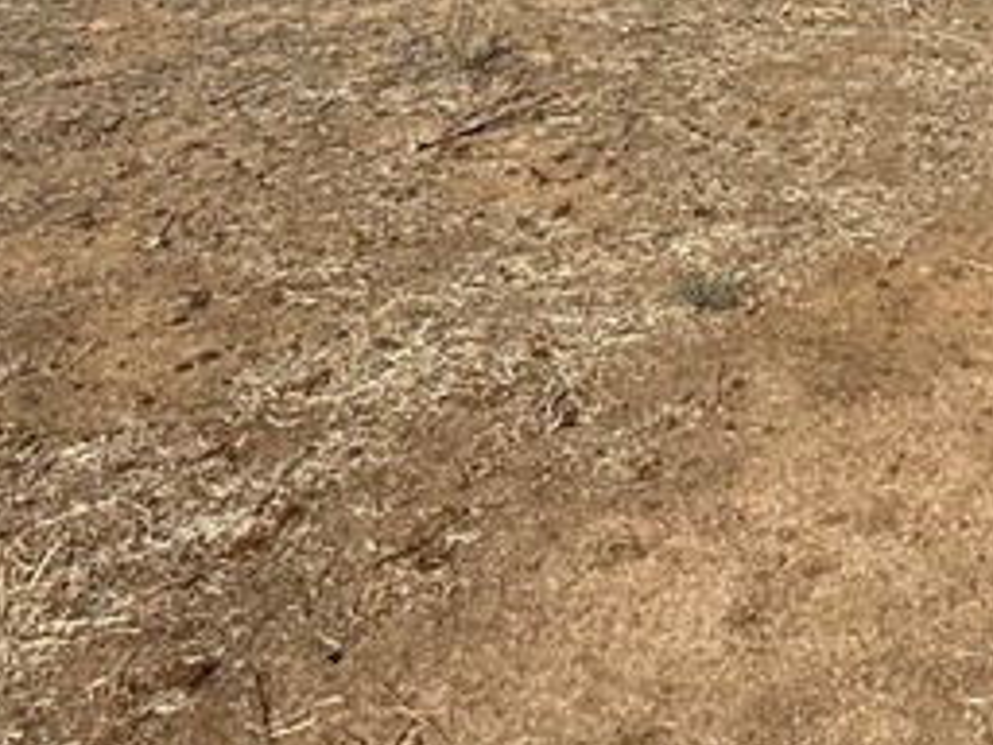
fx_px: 1606
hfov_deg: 31.3
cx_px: 1032
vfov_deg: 20.8
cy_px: -473
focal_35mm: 56
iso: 50
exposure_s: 1/5155
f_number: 2.2
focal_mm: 2.22
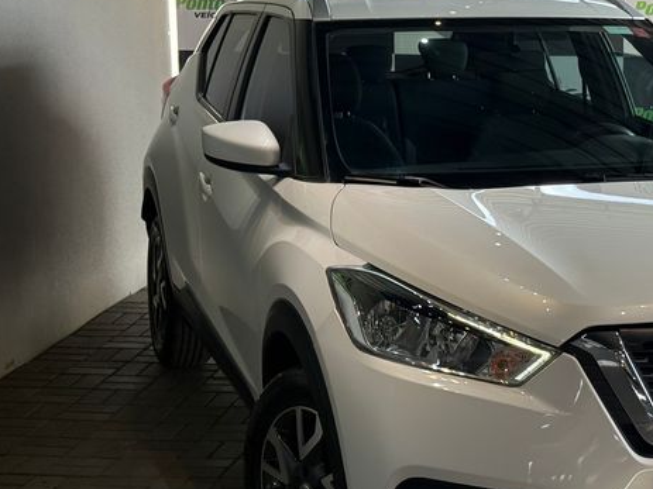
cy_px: 227
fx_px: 1584
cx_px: 516
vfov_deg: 17.6
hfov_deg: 23.0
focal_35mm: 84
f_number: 1.78
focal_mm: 6.76
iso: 64
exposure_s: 1/284
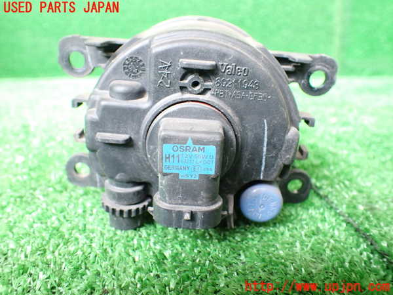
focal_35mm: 30
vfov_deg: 46.8
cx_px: 196
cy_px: 148
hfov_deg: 60.0
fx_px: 341
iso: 800
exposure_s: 1/80
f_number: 2.3
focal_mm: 5.4
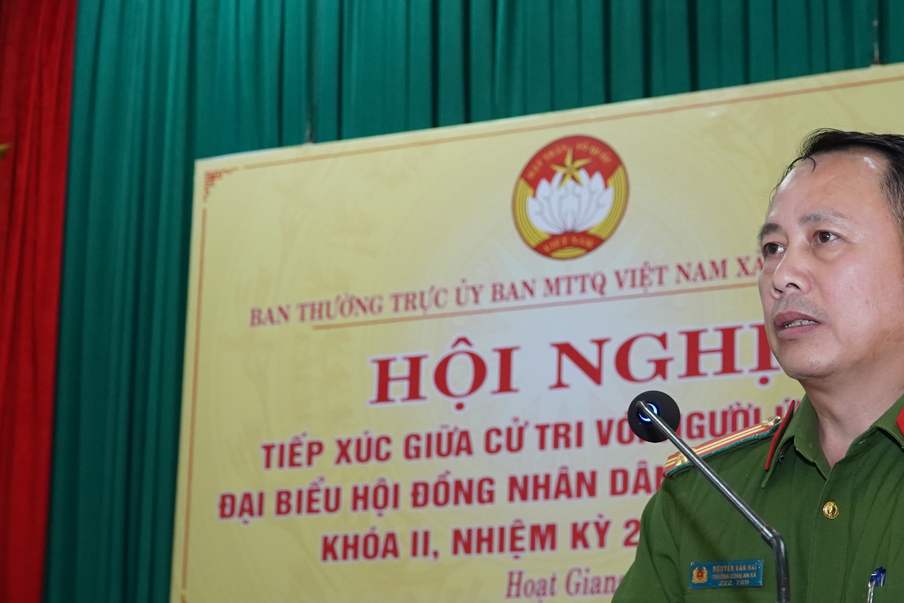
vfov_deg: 17.7
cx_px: 663
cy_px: 340
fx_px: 1933
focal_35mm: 77
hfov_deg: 26.0
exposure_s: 1/80
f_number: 5.6
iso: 2500
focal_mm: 34
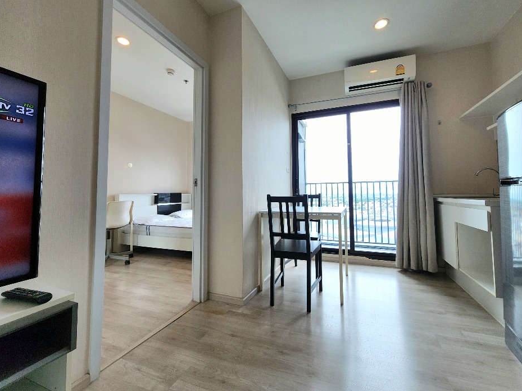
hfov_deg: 102.1
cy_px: 183
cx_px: 269
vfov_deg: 85.5
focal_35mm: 14
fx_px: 211
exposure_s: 1/233
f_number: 2.2
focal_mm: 2.2
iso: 50
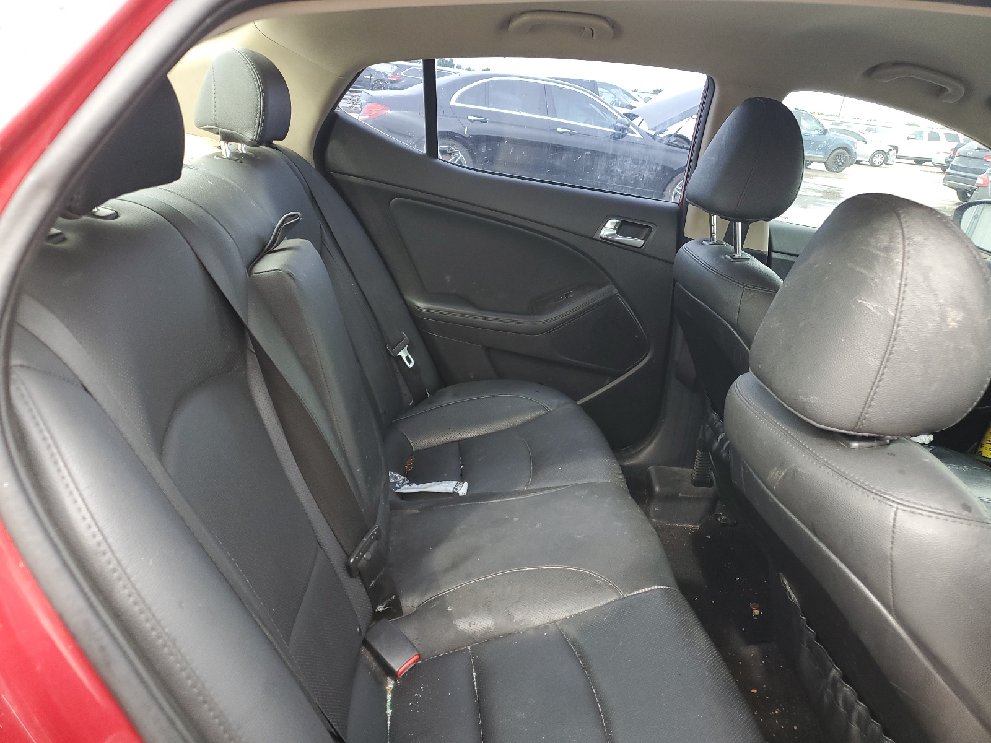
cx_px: 496
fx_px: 744
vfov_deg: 53.1
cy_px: 372
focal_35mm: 26
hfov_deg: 67.3
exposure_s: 1/120
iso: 66
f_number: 1.5
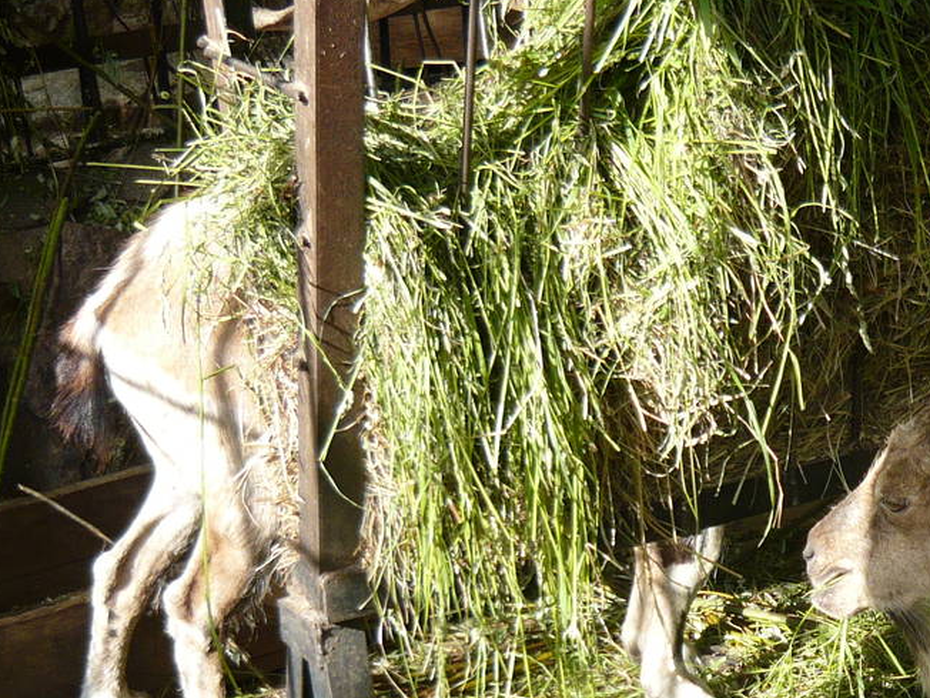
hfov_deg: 23.4
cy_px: 654
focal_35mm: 81
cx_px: 857
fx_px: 2176
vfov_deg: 17.9
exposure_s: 1/400
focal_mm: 5.5
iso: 100
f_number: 2.8
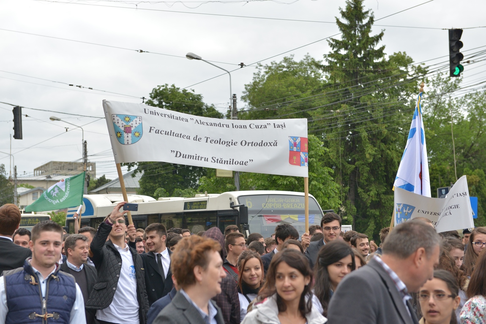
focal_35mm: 70
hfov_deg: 28.8
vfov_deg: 19.5
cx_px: 243
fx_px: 945
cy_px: 162
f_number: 4.5
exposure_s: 1/1250
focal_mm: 70
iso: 800
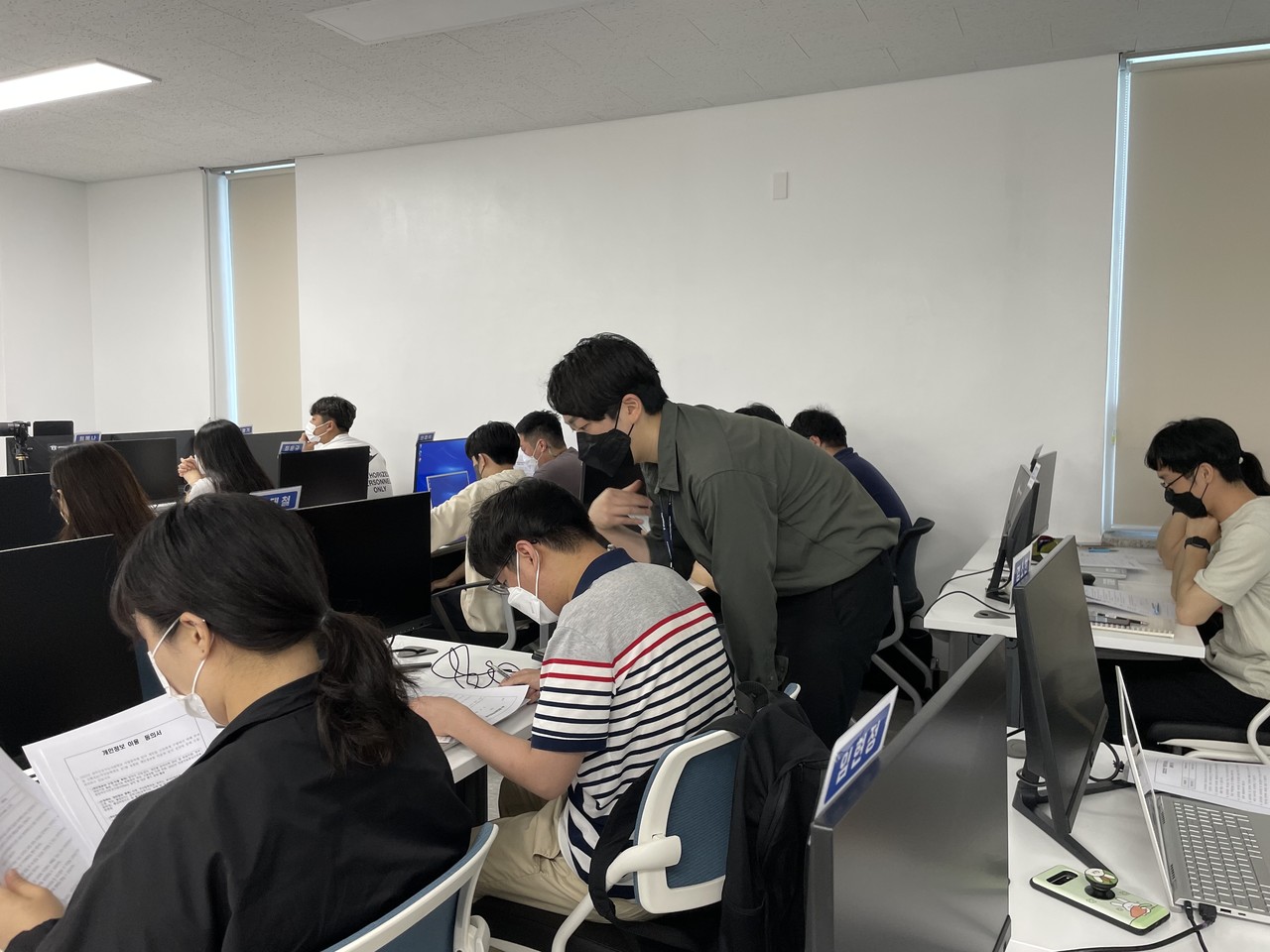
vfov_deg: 53.1
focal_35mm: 26
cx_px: 635
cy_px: 476
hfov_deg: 67.3
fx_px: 954
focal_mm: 4.2
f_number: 1.6
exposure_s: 1/60
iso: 64
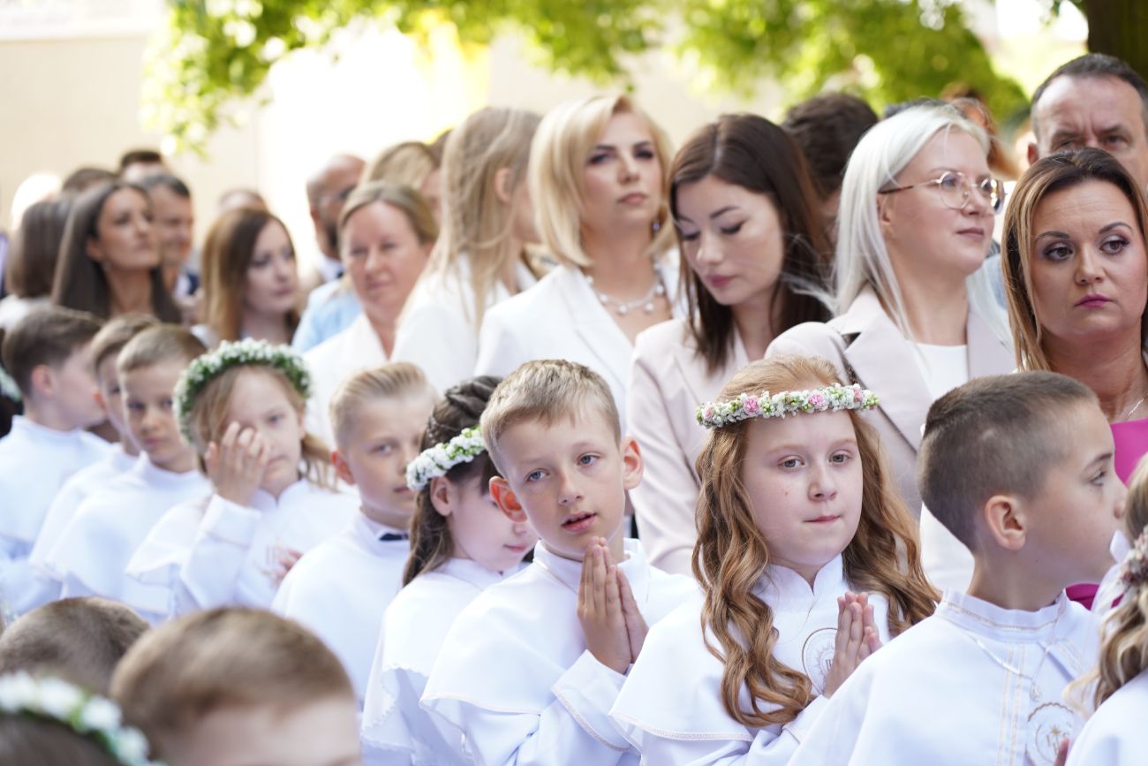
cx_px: 574
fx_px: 3221
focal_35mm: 101
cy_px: 383
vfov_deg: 13.6
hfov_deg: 20.2
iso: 250
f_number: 4
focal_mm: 101
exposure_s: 1/100
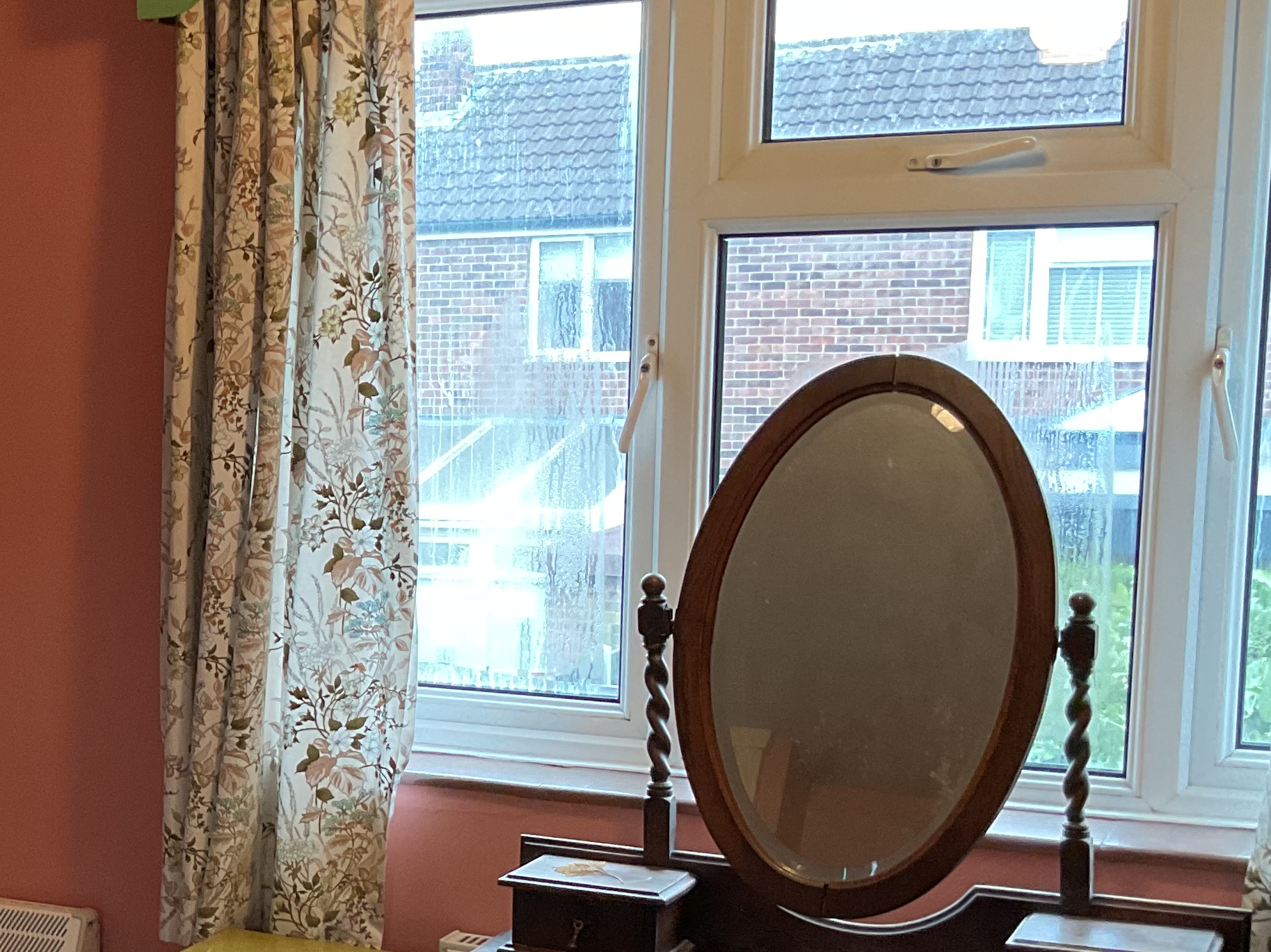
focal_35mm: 64
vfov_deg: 22.8
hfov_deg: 28.4
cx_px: -3
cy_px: 668
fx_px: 2350
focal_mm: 3
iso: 125
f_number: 1.8
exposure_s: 1/50
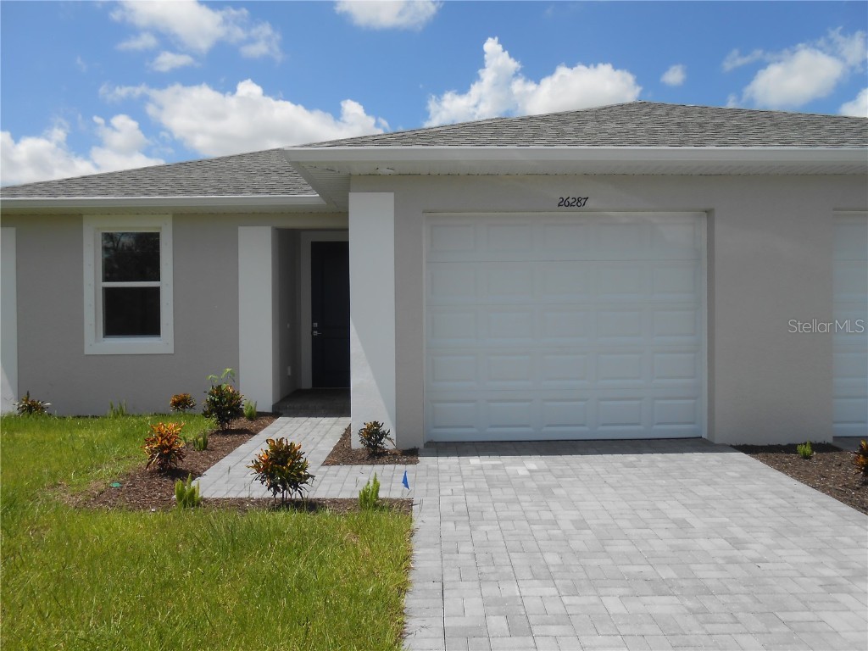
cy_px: 326
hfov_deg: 67.3
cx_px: 434
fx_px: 652
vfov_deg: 53.1
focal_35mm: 26
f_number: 3.5
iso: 80
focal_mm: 4.6
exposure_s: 1/1250
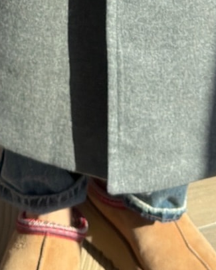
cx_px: 129
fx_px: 1534
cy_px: -346
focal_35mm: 192
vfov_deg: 9.2
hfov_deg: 8.1
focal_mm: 6.76
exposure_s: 1/1230
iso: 100
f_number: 1.78
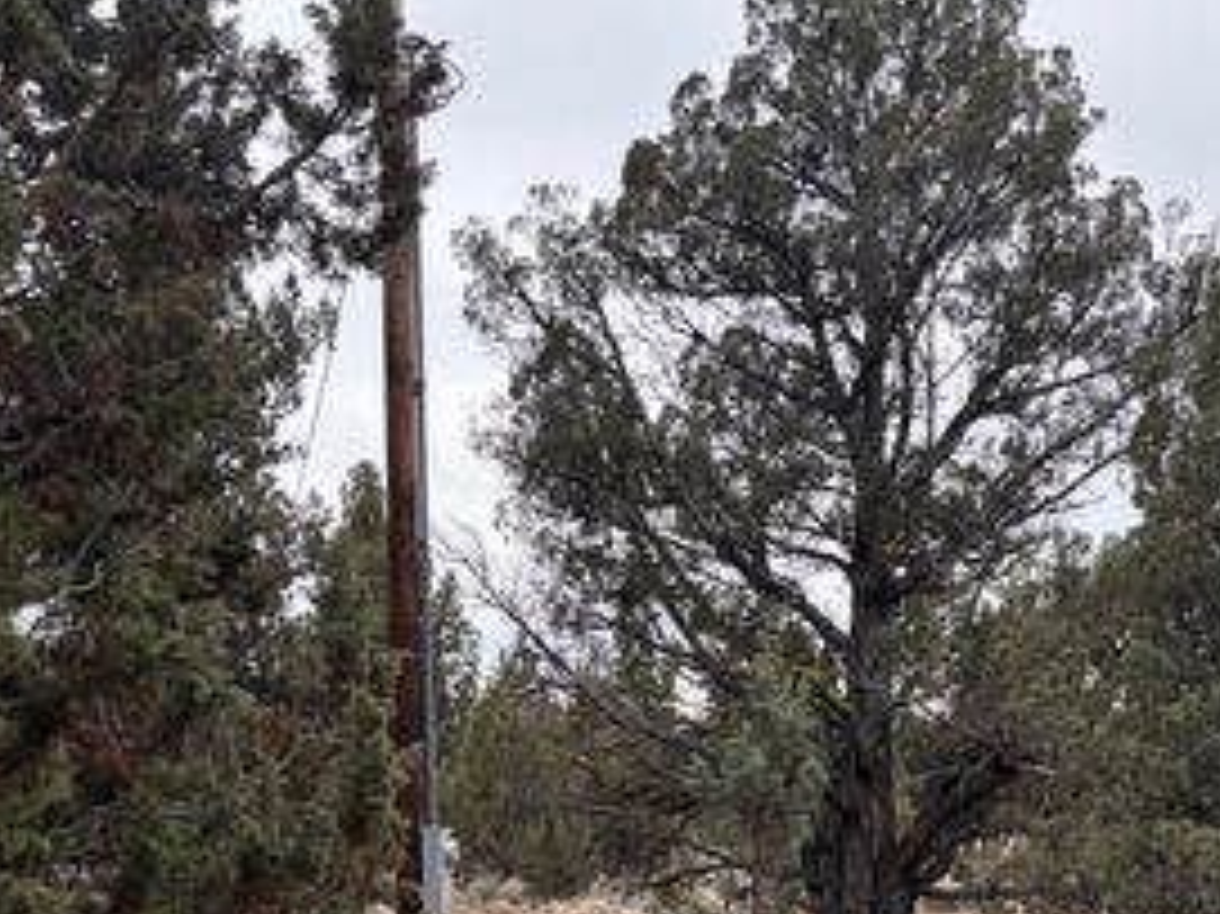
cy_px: 804
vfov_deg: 29.2
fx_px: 1691
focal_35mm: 48
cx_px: 927
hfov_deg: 38.6
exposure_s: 1/442
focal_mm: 5.96
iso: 50
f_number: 1.6
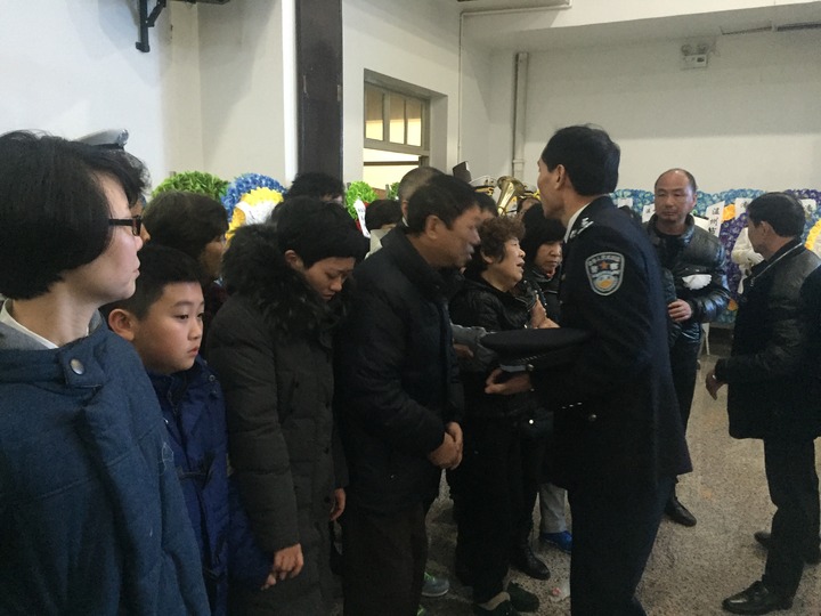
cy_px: 308
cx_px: 410
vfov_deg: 48.2
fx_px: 688
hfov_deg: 61.7
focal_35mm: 29
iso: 320
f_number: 2.2
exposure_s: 1/17
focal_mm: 4.15
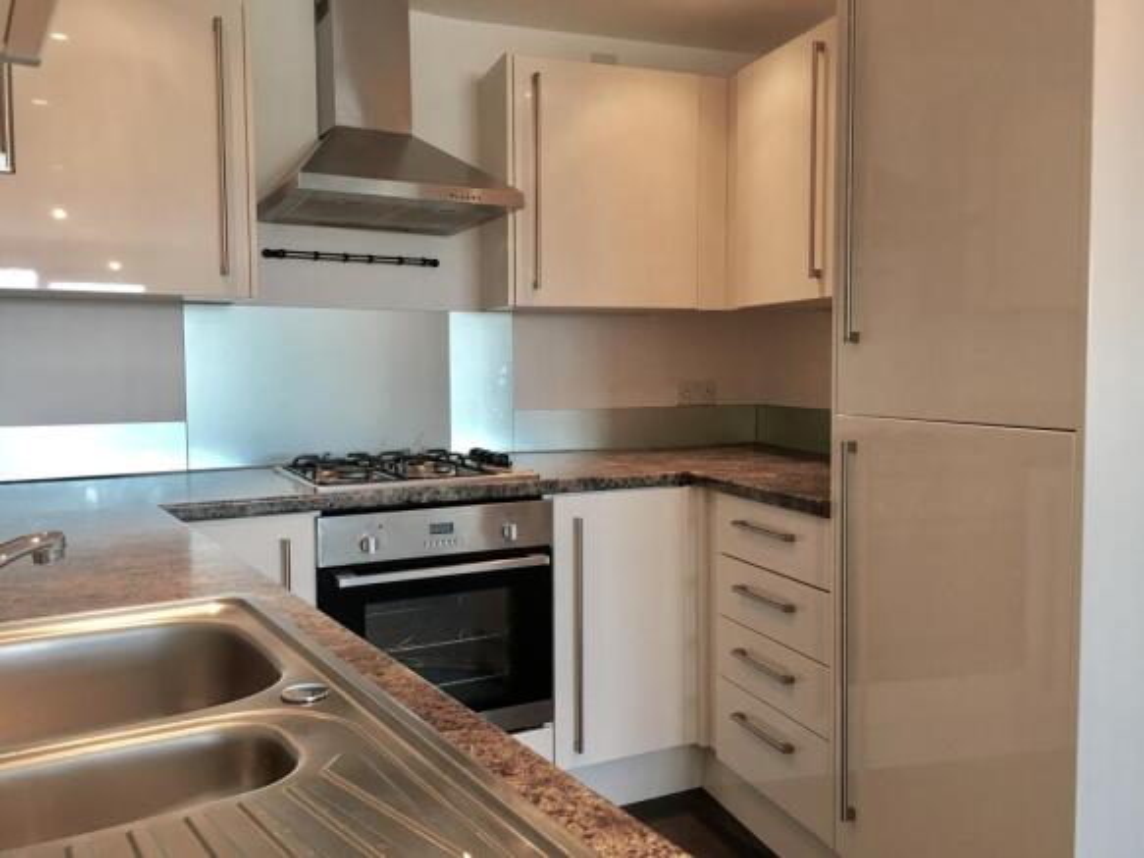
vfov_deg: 48.2
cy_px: 429
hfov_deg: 61.7
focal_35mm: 29
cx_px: 572
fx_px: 958
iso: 40
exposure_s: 1/33
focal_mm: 4.15
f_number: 2.2
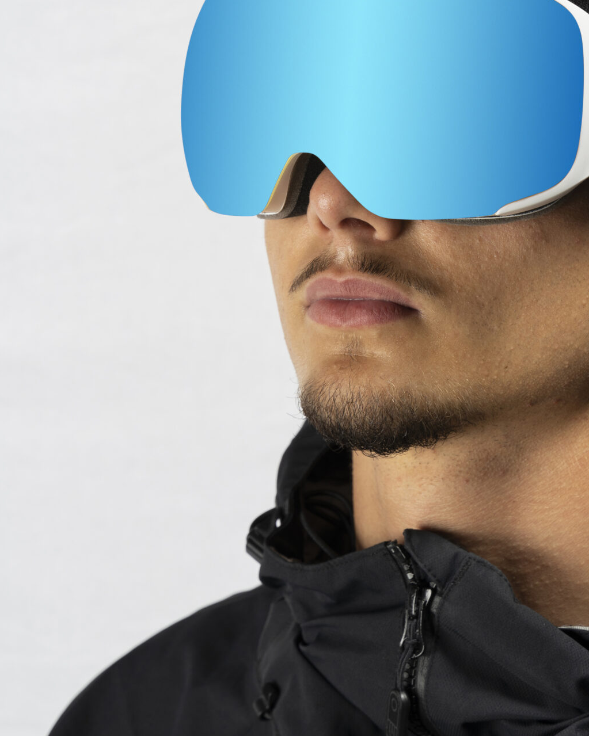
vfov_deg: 15.5
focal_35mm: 124
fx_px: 2702
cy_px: 292
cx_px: 480
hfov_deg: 12.4
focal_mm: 66
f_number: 8
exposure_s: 1/125
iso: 100
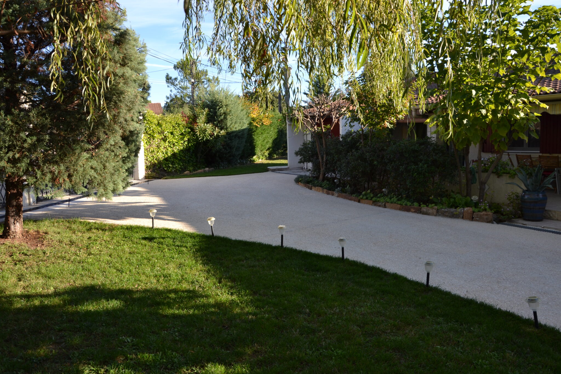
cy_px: 187
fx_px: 421
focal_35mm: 27
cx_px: 280
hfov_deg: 67.4
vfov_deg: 47.9
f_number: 5.6
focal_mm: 18
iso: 100
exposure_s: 1/125
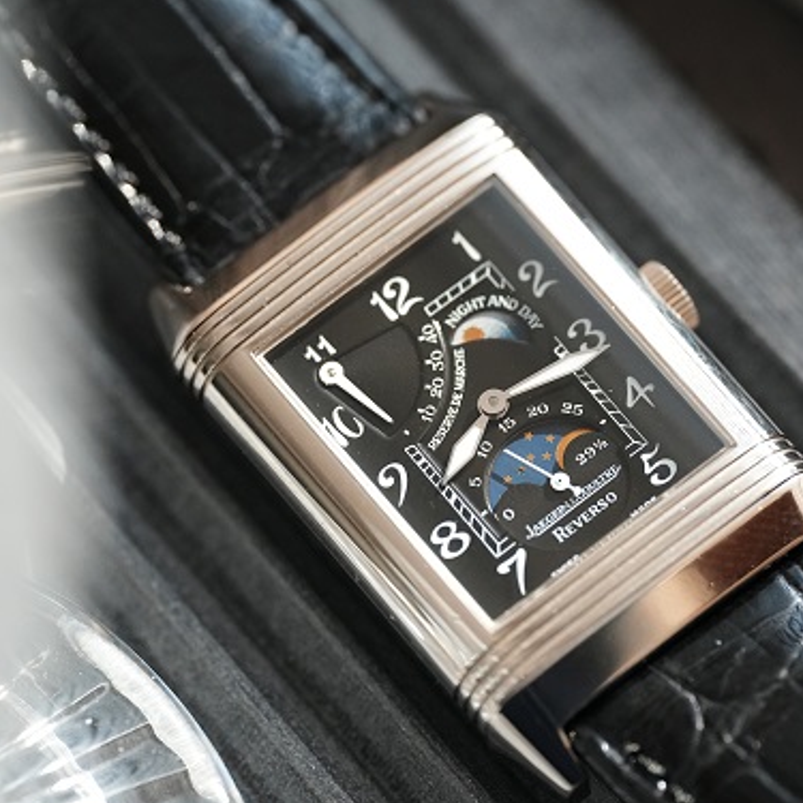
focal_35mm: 167
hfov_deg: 10.5
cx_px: 499
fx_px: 4383
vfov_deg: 10.5
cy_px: 416
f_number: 4
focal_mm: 105
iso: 4000
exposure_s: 1/250
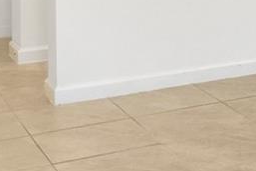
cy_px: -138
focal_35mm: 112
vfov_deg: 11.3
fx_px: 796
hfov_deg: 15.7
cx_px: 456
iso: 400
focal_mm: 12
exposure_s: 1/400
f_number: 7.1
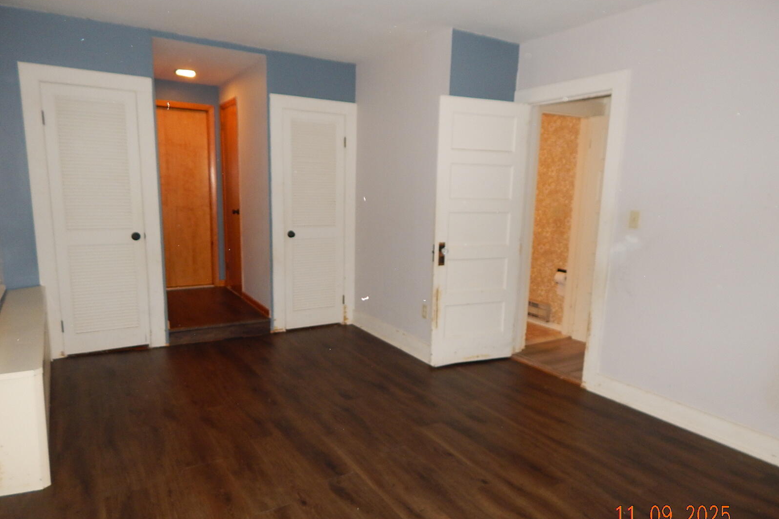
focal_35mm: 23
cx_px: 391
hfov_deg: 76.1
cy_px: 283
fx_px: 498
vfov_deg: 55.0
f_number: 3
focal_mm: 4
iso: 200
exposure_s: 1/30
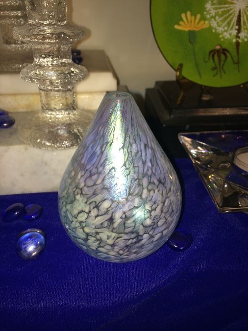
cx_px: 124
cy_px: 166
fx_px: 287
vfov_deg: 60.0
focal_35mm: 30
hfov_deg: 46.8
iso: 32
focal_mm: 4.12
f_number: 2.2
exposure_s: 1/97
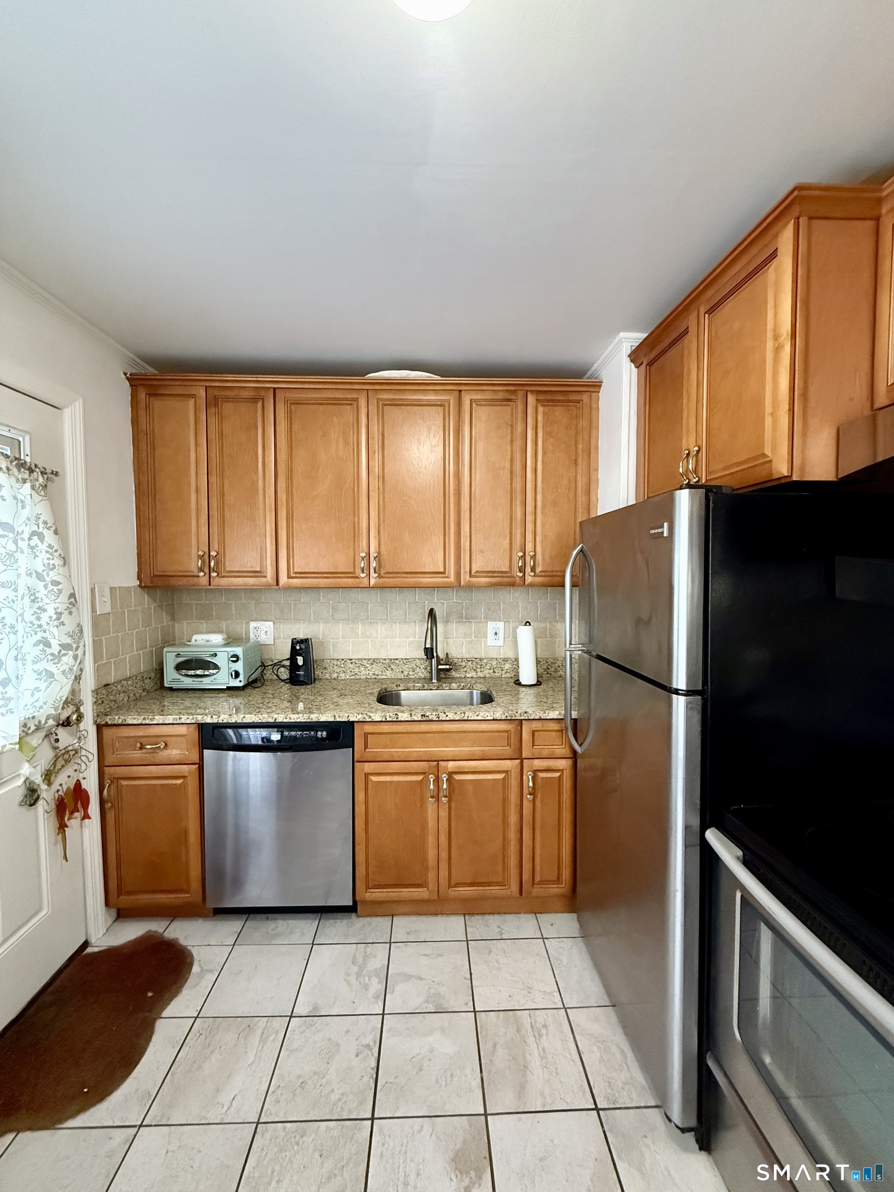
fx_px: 482
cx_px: 447
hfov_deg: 85.7
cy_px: 596
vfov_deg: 102.1
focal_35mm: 14
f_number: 2.2
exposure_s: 1/60
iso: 1000
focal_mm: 2.22
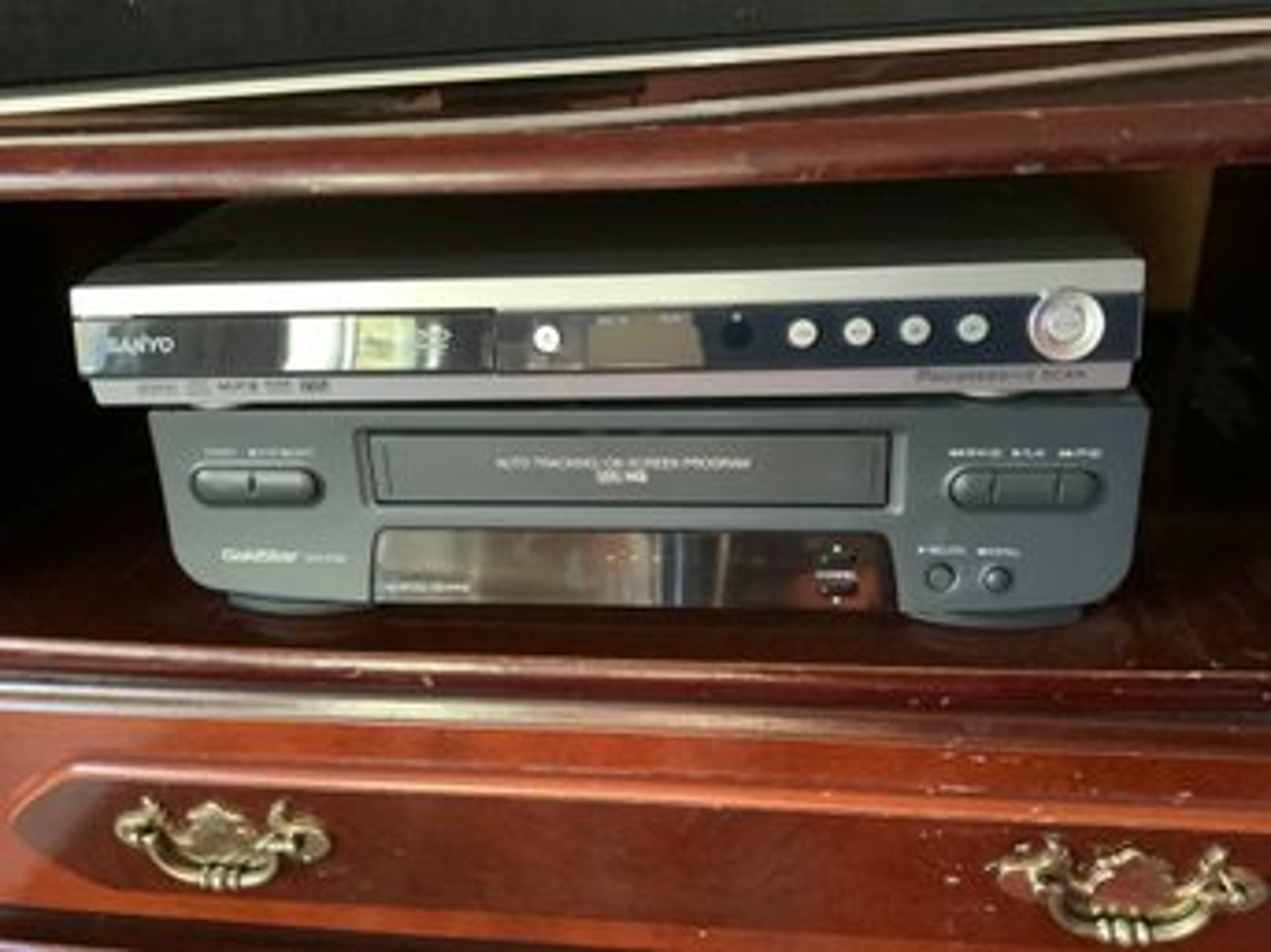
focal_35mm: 29
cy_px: 476
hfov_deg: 61.7
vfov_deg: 48.2
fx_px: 1064
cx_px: 636
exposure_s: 1/30
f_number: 1.8
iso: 500
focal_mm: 3
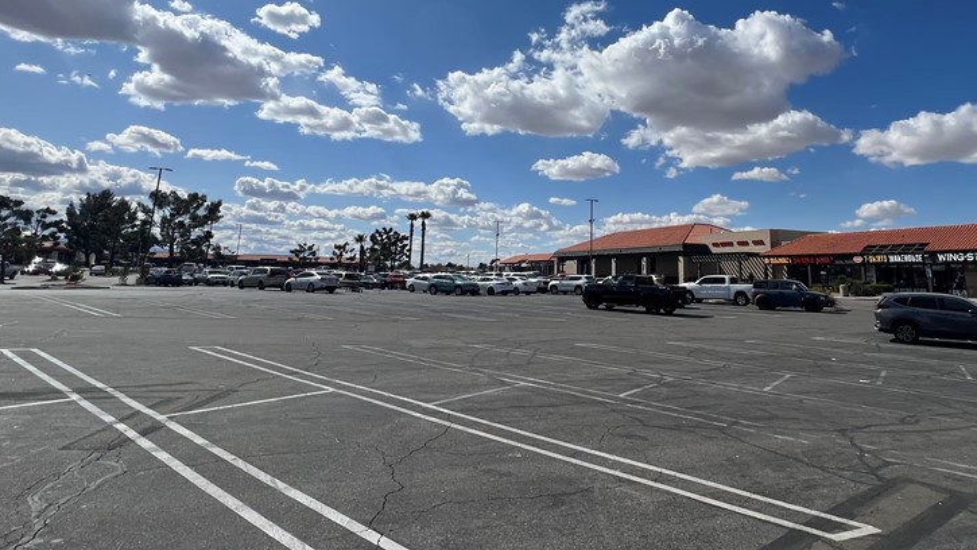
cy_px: 162
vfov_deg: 54.2
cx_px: 567
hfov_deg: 85.9
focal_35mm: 20
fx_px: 518
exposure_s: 1/4219
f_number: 1.8
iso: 32
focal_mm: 1.57
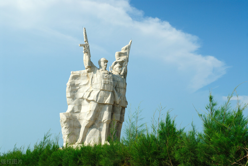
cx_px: 124
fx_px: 362
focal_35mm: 52
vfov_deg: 25.8
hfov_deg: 37.8
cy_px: 83
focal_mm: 35
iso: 100
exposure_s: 1/160
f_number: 8
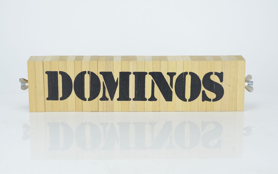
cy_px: 83
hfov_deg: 22.6
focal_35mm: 92
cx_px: 139
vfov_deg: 14.2
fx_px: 697
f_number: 5.6
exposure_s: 1/125
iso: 500
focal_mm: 60
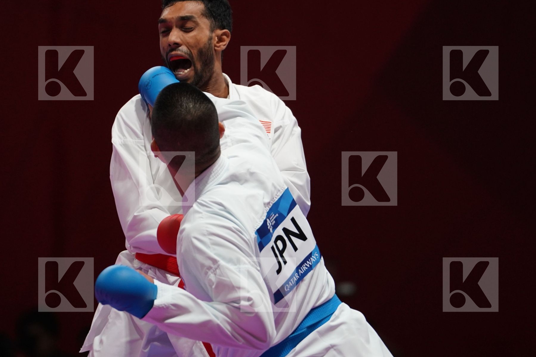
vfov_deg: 3.3
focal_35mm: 421
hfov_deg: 4.9
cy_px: 179
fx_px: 6267
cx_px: 268
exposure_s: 1/1000
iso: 2000
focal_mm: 280
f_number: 4
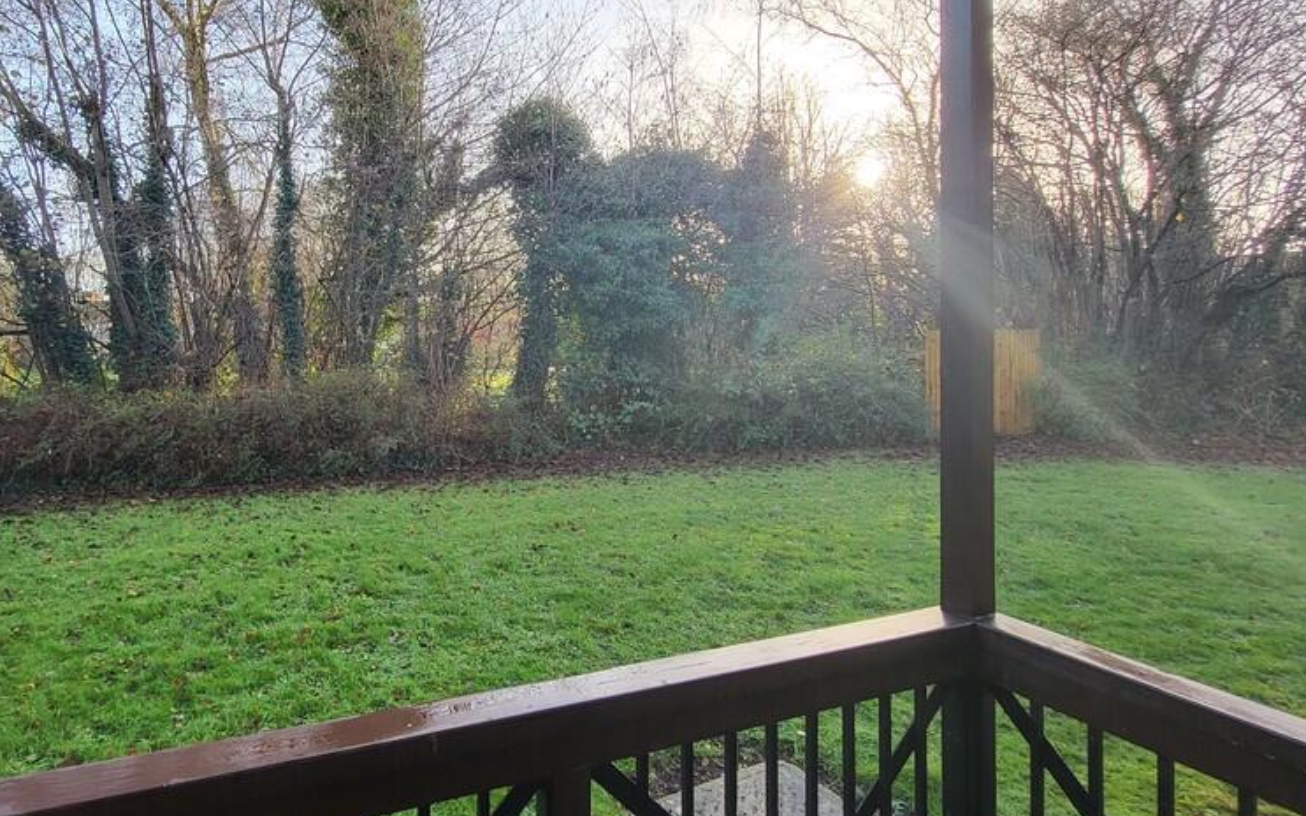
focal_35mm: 19
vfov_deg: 61.8
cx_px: 445
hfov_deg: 85.2
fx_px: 676
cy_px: 334
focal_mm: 1.74
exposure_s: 1/100
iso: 32
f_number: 2.2
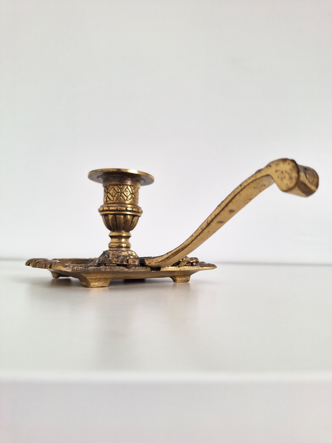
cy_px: 222
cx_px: 166
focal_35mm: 23
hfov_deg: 58.9
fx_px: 294
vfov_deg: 73.9
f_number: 1.8
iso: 80
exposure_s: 1/100
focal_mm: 5.54
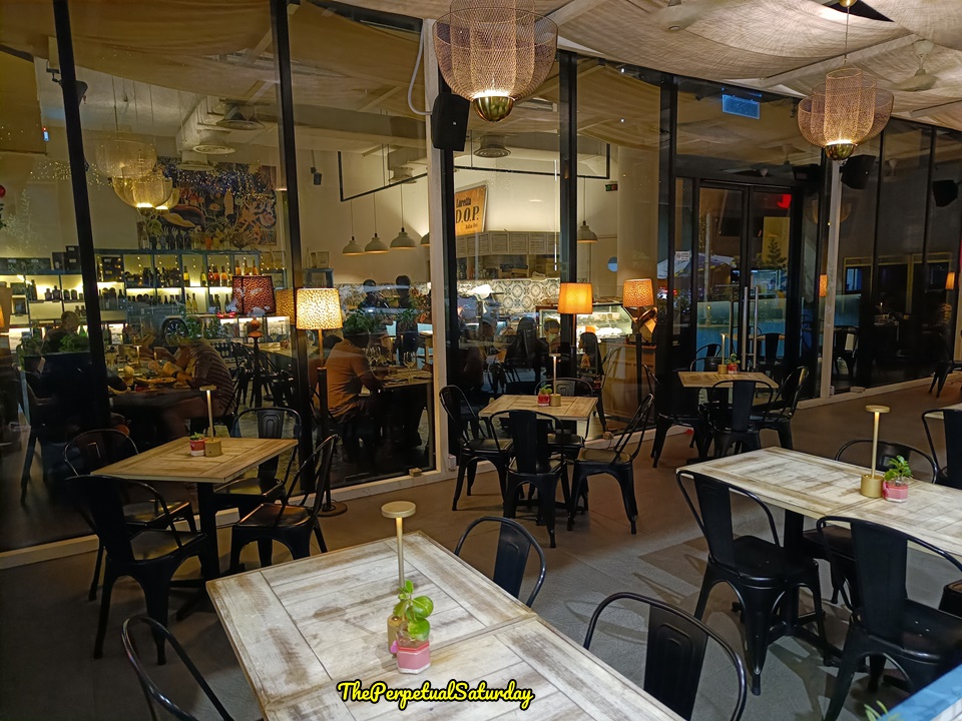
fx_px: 667
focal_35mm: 24
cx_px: 481
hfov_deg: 71.6
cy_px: 360
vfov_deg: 56.8
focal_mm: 5.59
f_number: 1.8
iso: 1600
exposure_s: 1/25
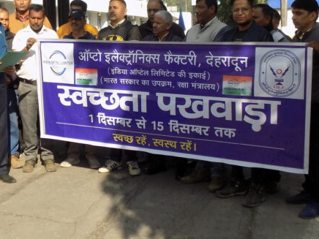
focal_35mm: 54
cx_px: 138
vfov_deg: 26.9
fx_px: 498
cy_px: 86
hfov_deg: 35.5
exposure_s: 1/640
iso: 80
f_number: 3.1
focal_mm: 4
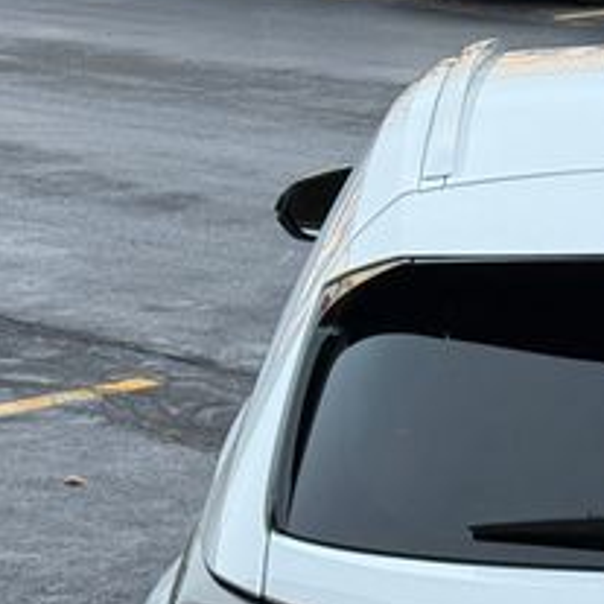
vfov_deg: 13.1
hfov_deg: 12.8
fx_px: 2586
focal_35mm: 131
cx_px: 835
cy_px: 662
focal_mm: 6.76
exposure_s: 1/1795
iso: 64
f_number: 1.78
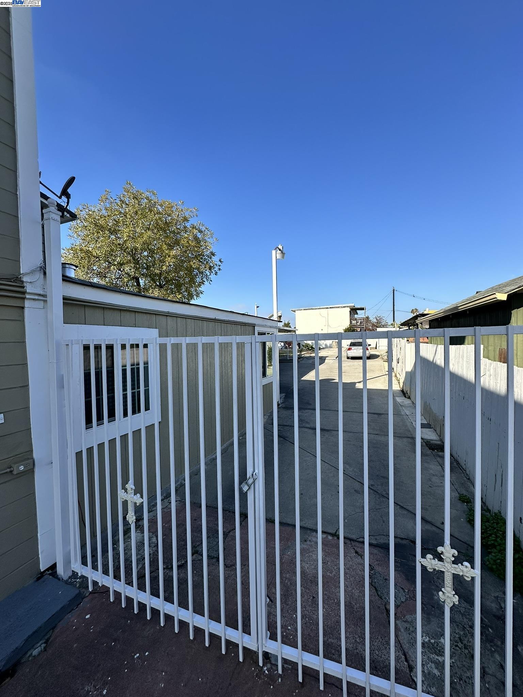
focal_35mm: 14
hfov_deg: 85.7
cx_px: 262
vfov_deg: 102.1
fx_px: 282
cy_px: 348
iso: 50
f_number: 2.2
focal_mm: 2.22
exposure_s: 1/1855
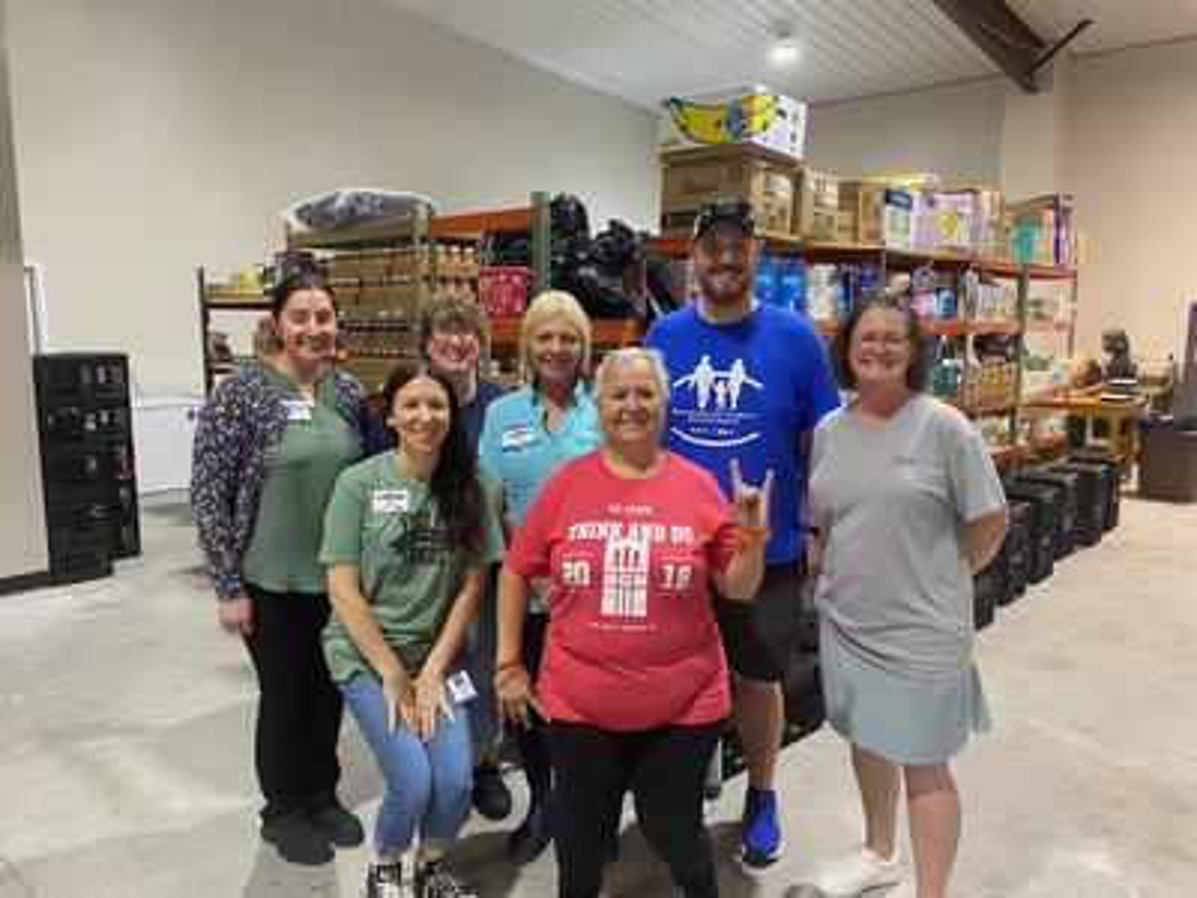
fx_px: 899
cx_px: 598
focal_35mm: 26
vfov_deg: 53.1
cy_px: 449
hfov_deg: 67.3
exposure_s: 1/60
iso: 160
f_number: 1.8
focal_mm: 4.25
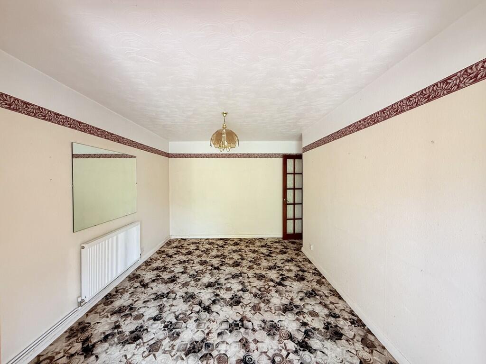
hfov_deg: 102.1
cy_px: 182
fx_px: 197
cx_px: 243
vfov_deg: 85.7
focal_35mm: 14
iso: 200
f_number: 2.2
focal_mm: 2.22
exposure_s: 1/99
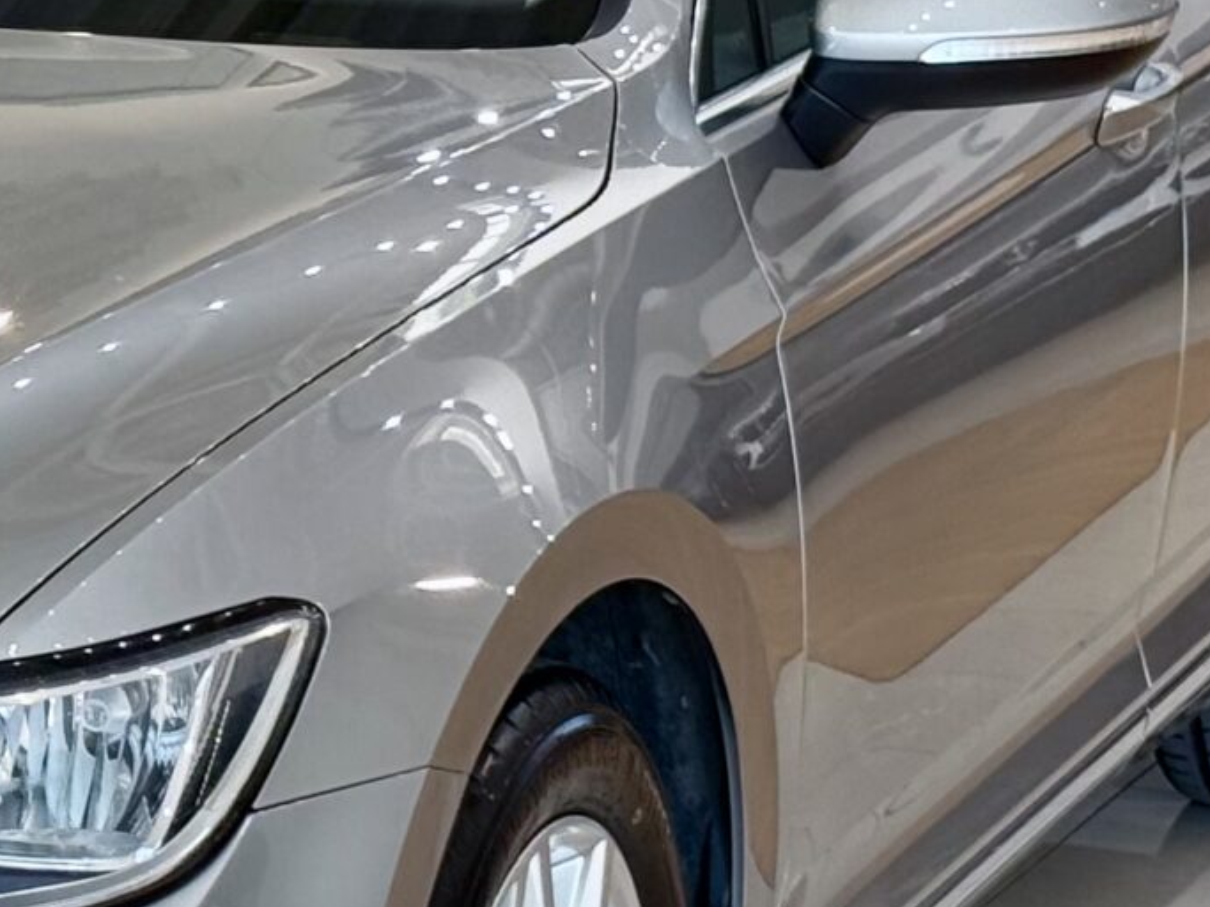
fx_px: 6291
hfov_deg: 10.7
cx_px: -386
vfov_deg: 8.2
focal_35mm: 180
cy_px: 351
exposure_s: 1/213
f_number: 1.78
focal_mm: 6.76
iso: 100
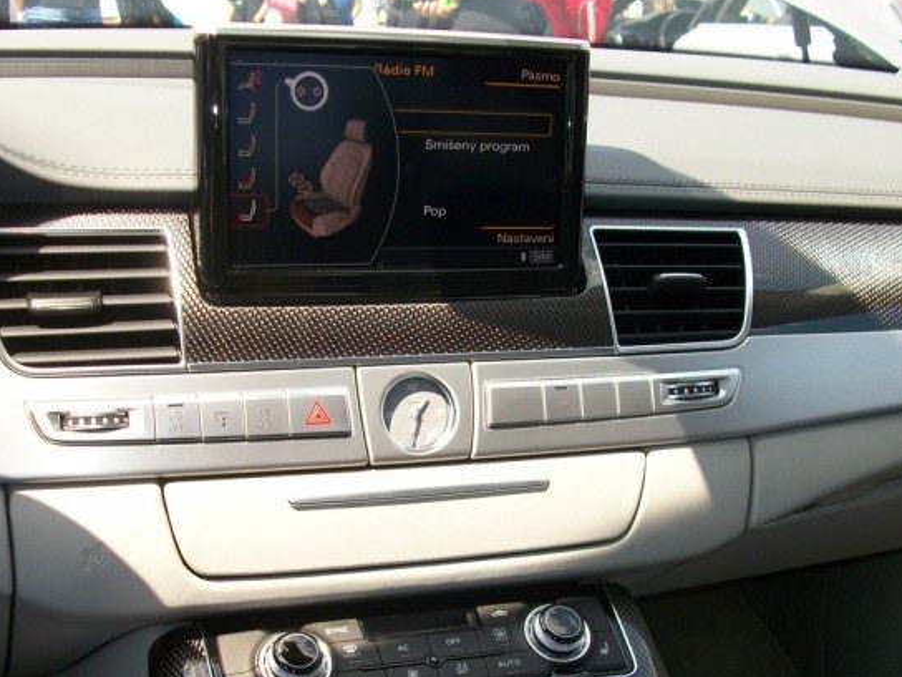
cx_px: 421
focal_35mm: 50
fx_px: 1303
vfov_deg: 28.8
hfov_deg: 38.2
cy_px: 478
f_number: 2.9
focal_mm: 5.7
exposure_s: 1/261
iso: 80
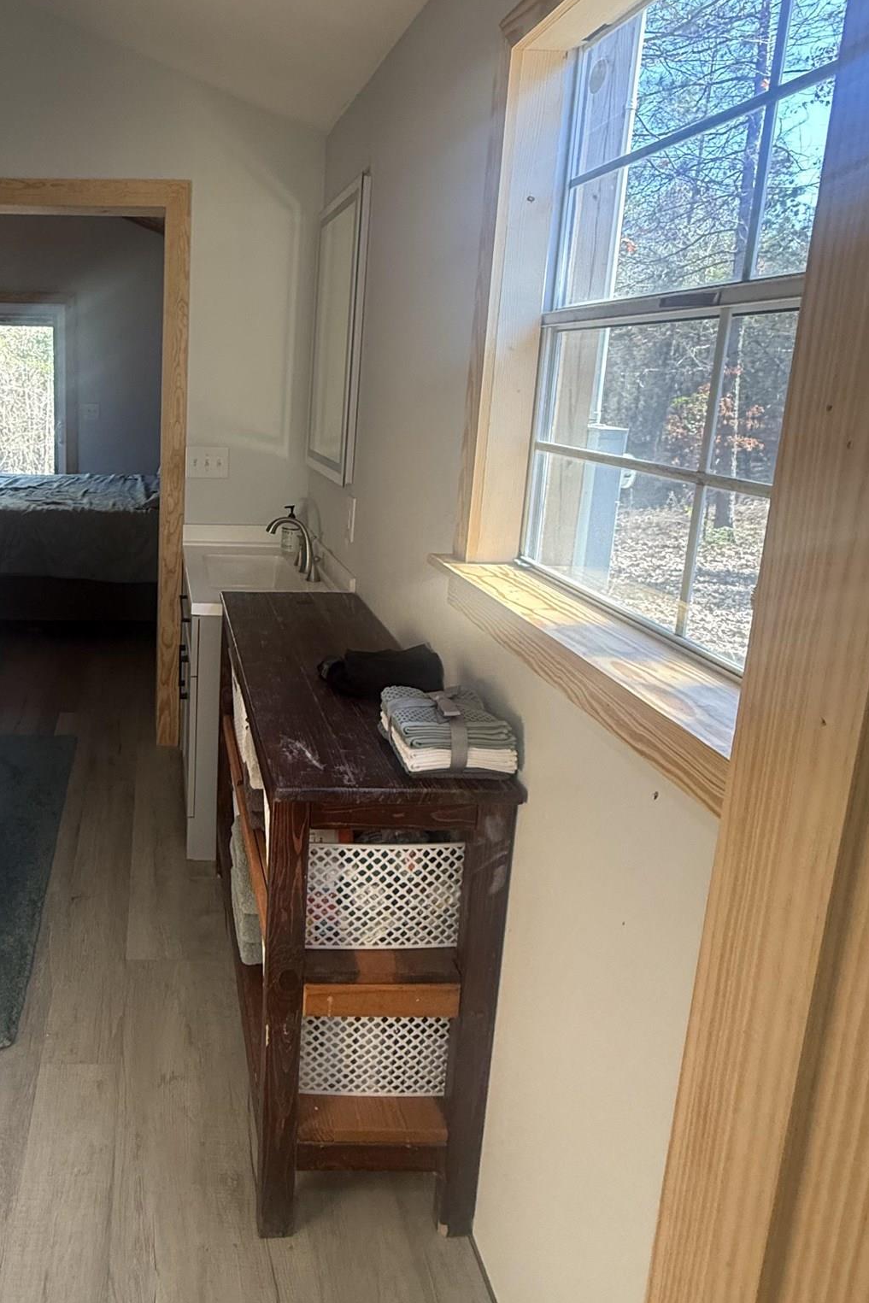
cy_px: 511
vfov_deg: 77.5
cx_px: 163
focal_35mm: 22
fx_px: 796
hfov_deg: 53.1
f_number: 2.2
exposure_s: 1/120
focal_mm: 2.22
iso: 320
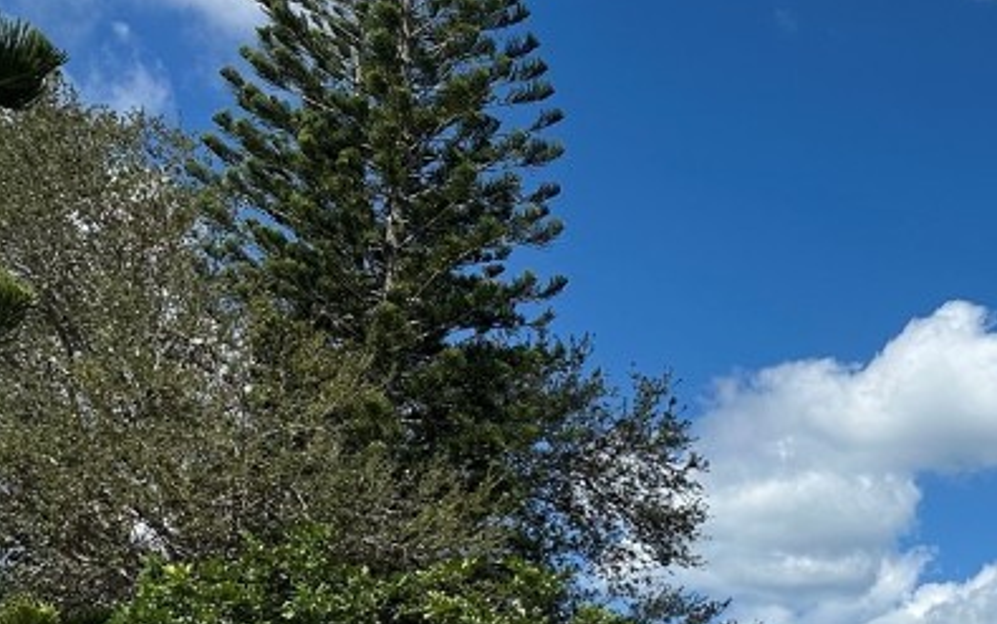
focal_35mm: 66
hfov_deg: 27.7
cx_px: 1161
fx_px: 1794
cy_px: 856
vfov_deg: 18.1
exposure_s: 1/6623
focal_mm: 6.86
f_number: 1.78
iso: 80
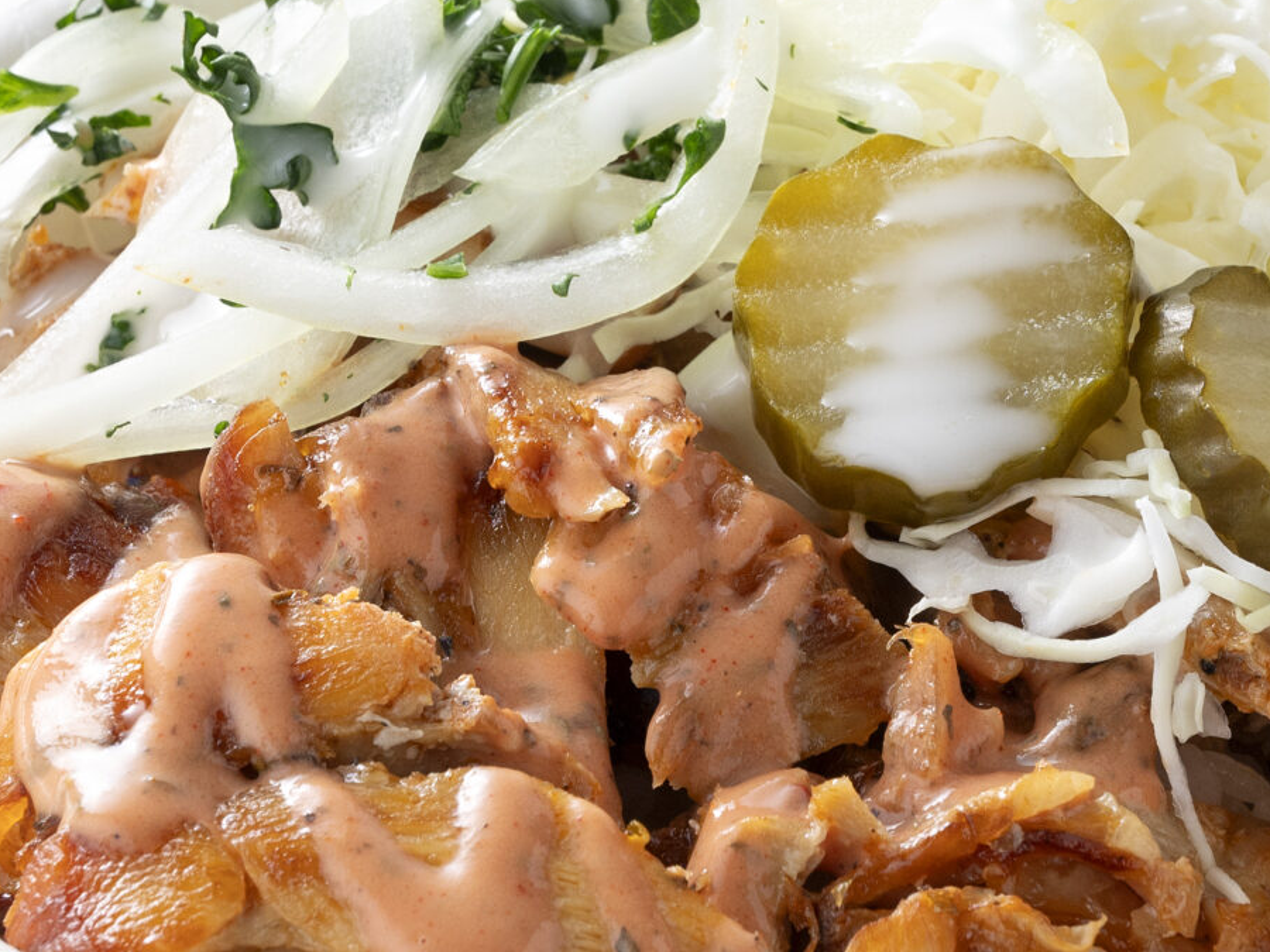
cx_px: 663
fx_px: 12034
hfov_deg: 6.0
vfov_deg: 4.5
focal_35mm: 328
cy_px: 359
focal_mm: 120
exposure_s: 1/125
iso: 400
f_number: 16
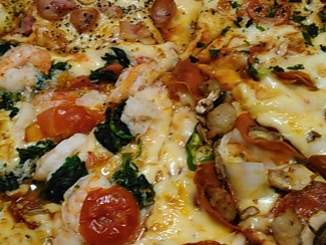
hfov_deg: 32.7
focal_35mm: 59
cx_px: 168
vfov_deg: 24.8
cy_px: 119
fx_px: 556
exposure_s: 1/16.7
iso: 250
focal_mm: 4
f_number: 2.4
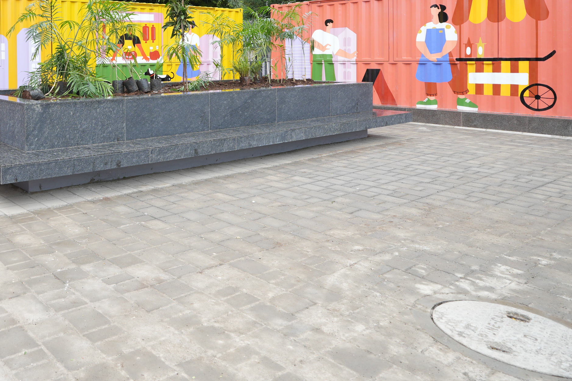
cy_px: 68
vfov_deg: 41.4
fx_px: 477
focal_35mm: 30
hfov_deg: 54.8
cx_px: 70
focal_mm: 16
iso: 160
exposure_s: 1/320
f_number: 4
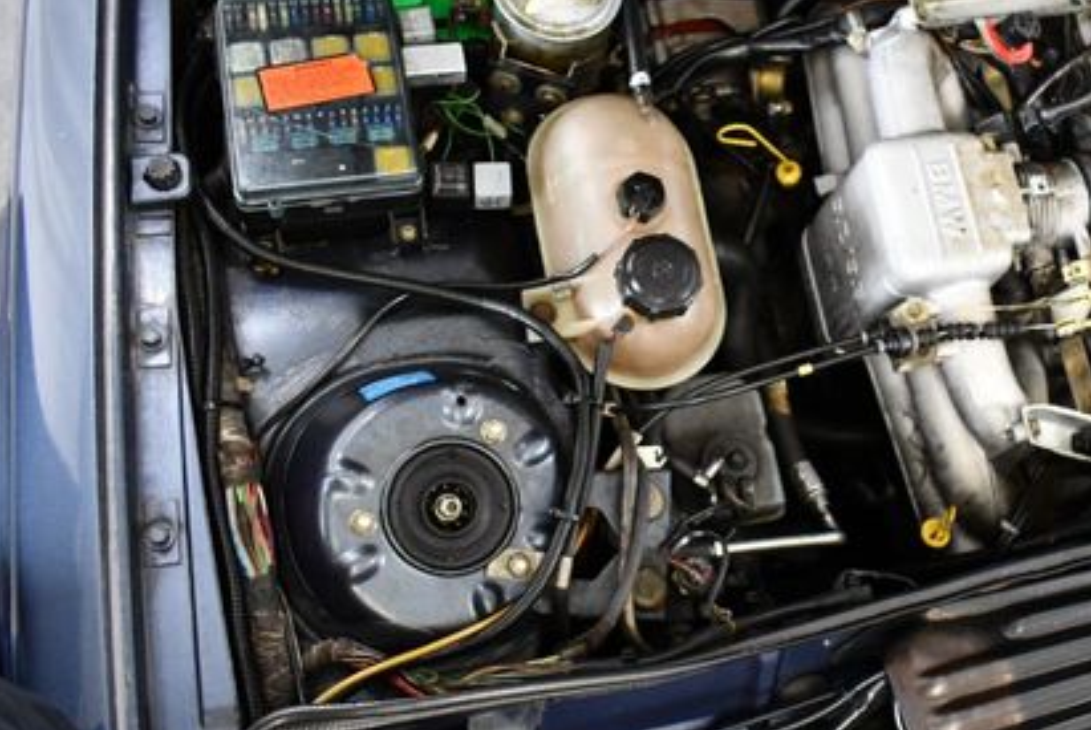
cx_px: 841
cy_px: 349
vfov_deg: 32.0
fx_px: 1274
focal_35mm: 42
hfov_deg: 44.5
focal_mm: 18
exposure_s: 1/125
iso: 3200
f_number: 3.5
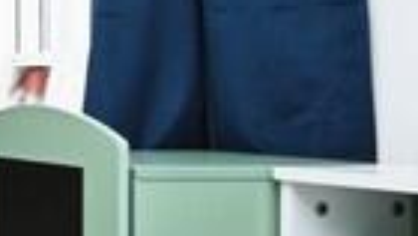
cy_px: 94
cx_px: -657
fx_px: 1187
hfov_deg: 13.2
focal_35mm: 107
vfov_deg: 11.3
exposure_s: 1/60
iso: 180
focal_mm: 14
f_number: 4
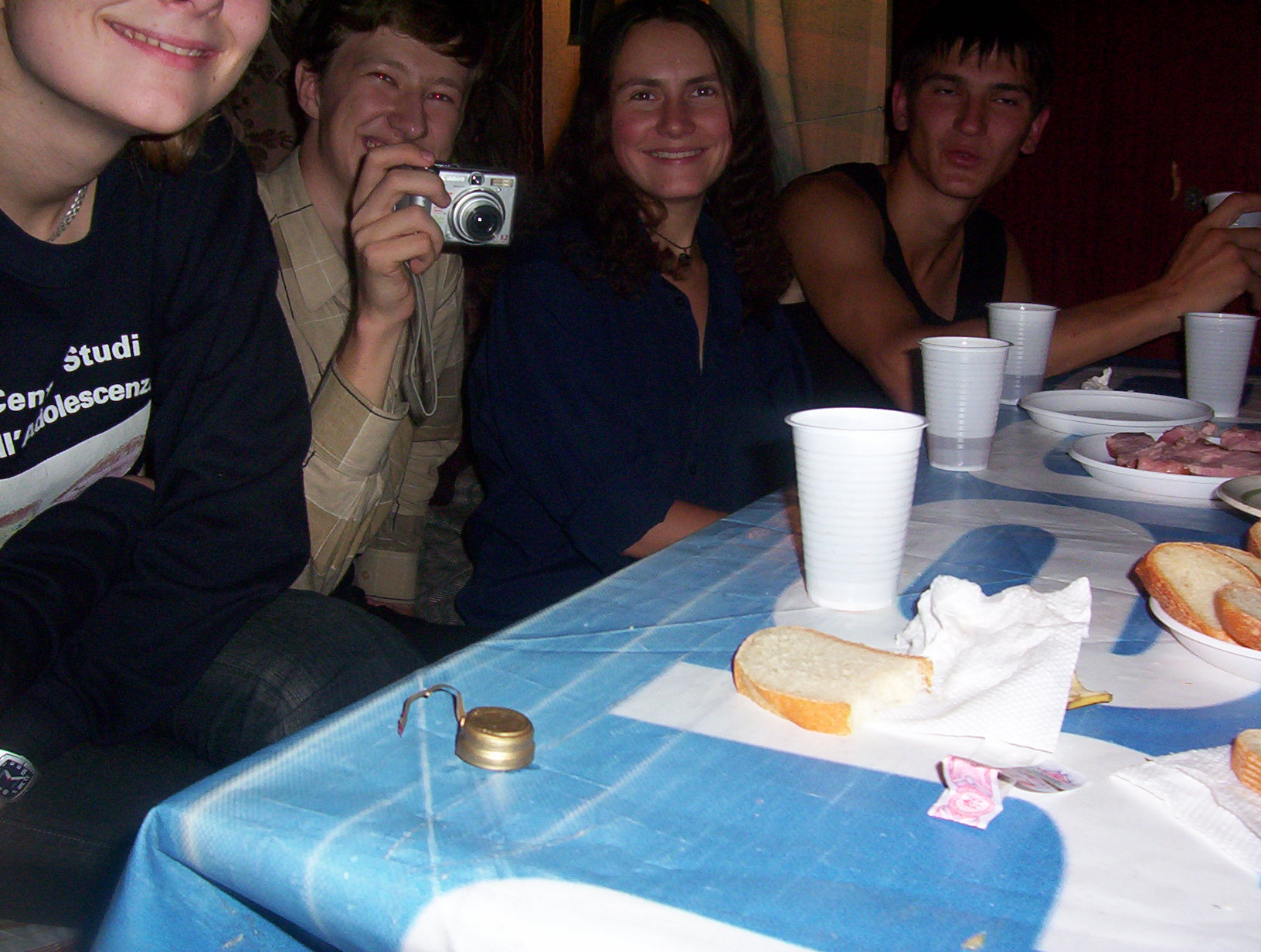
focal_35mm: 43
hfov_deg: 43.8
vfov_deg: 33.7
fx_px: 1570
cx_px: 630
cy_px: 476
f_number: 2.73
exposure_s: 1/60
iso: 140
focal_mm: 5.77
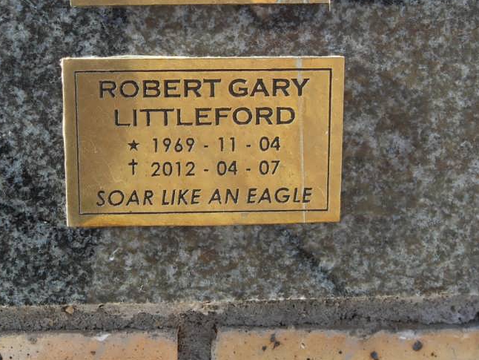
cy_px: 102
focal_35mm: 65
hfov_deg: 29.8
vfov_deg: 22.4
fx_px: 900
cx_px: 197
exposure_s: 1/180
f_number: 3.5
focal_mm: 6.3
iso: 80
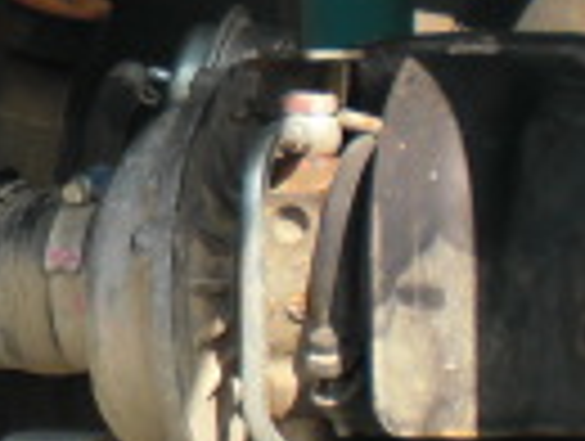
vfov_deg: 8.0
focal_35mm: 187
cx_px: -238
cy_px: 148
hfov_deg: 10.3
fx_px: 3166
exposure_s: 1/500
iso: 64
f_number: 3.1
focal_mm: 6.3
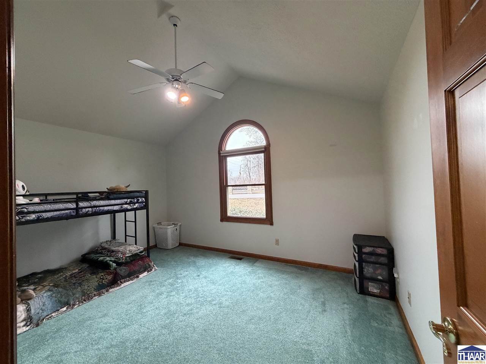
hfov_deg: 102.1
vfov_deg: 85.6
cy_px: 182
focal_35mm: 14
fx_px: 196
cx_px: 243
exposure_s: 1/60
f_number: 2.2
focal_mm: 2.22
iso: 400
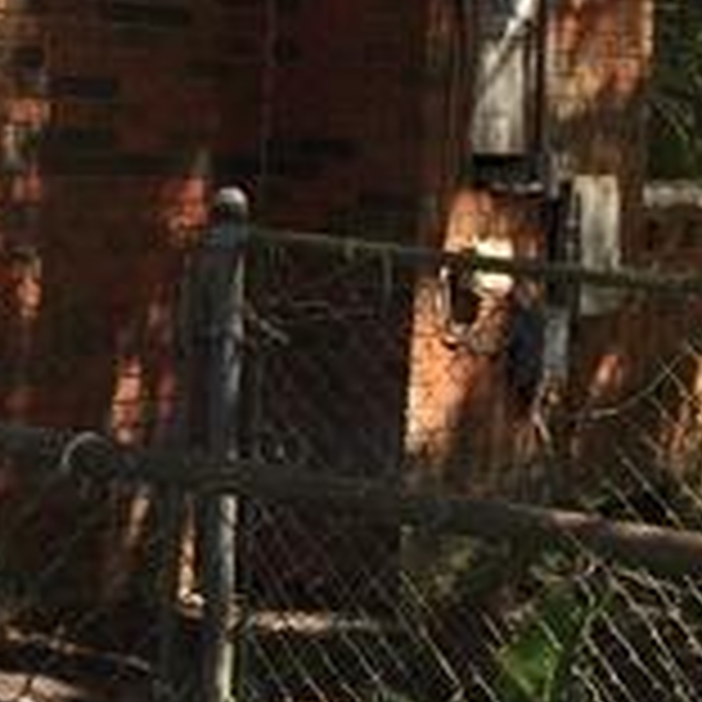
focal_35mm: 105
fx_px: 2409
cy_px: 68
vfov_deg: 16.4
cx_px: -32
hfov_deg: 16.2
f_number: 2.2
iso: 32
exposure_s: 1/557
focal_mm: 4.15
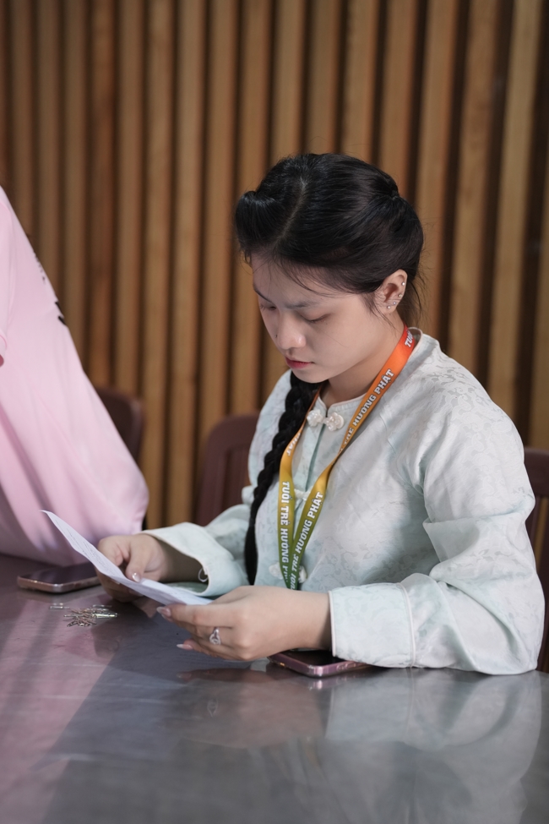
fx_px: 1441
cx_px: 274
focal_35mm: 63
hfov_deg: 21.6
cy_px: 412
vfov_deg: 31.9
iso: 2000
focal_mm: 63
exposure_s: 1/250
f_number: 2.5
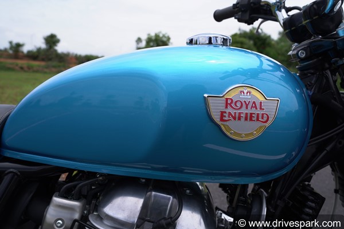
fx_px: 344
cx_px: 172
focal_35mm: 36
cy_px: 114
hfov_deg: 53.1
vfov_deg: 36.9
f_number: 9
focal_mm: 36
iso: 100
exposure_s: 1/200
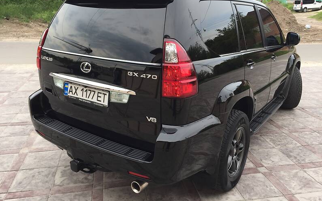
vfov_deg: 40.5
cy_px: 83
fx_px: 272
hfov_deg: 61.2
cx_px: 162
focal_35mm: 31
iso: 32
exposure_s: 1/164
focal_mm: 4.2
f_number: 2.2
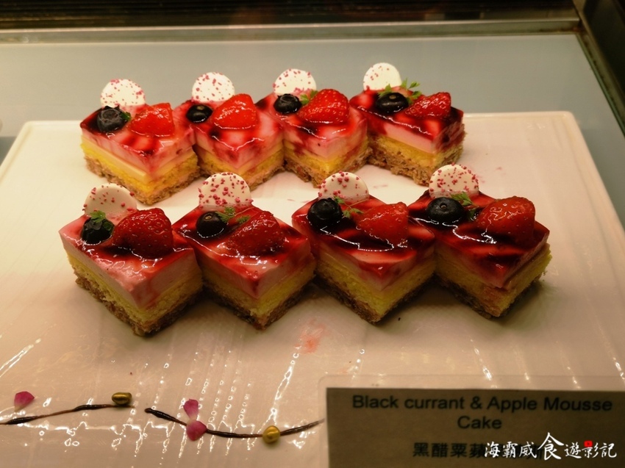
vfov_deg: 38.6
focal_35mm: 37
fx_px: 668
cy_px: 234
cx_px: 312
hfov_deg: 50.2
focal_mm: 3.95
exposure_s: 1/203
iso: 50
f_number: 1.8
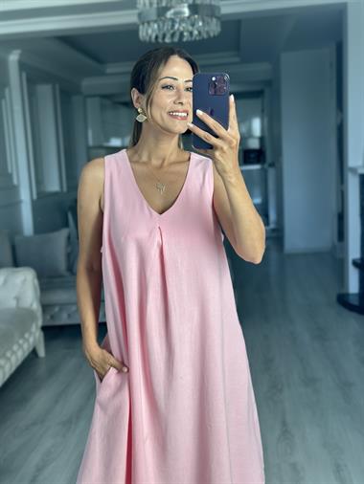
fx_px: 672
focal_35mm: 48
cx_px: 182
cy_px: 242
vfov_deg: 39.6
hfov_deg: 30.3
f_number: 1.78
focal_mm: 6.86
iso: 125
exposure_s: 1/152
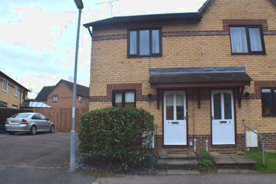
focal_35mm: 36
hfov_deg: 53.1
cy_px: 92
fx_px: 276
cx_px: 138
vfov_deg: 36.9
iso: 400
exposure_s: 1/125
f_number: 9
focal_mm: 24
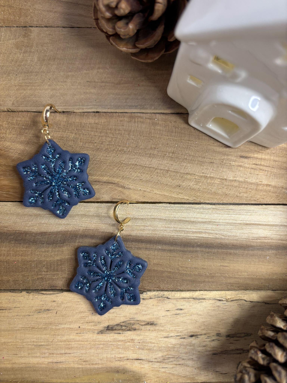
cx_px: 144
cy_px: 192
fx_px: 287
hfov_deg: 53.1
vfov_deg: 67.3
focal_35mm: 26
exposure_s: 1/50
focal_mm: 5.96
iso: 80
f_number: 1.6
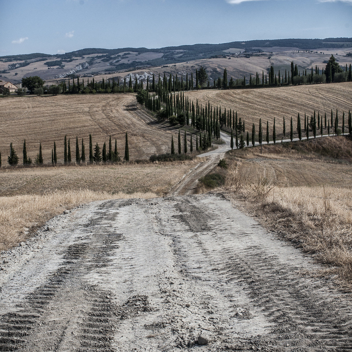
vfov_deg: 23.7
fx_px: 840
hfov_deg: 23.7
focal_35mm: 73
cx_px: 176
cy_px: 162
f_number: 10
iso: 200
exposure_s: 1/320
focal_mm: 38
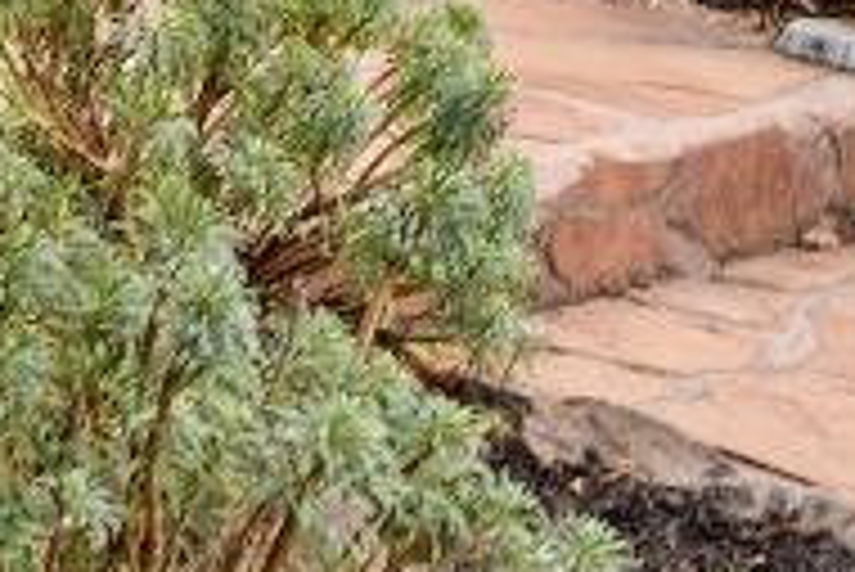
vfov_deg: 6.1
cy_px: -1450
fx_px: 4682
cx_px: -1827
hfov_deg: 8.5
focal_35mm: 197
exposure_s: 1/6
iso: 100
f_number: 11
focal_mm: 25
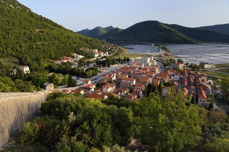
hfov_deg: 73.8
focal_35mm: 24
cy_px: 76
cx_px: 114
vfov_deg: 53.1
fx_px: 153
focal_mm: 24
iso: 200
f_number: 11
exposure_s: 1/100
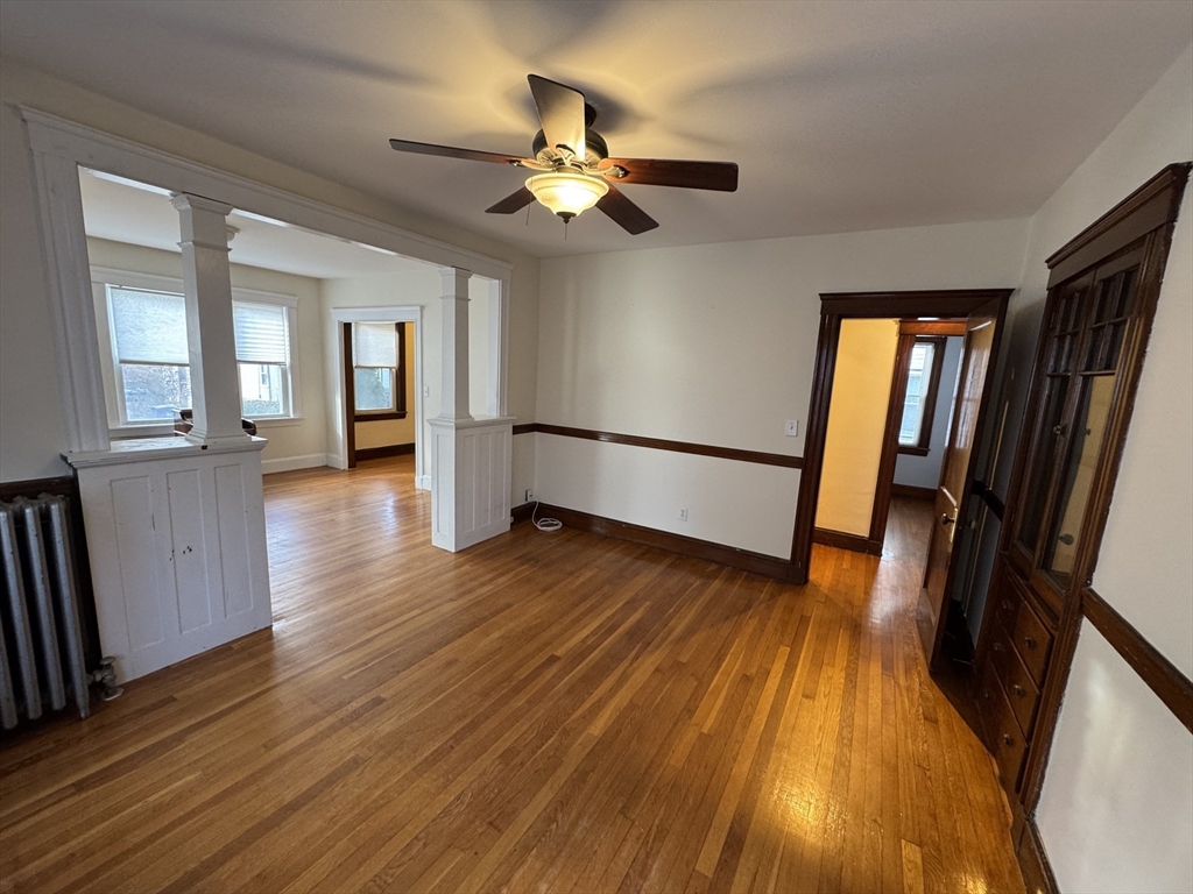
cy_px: 447
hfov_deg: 102.1
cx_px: 596
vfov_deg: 85.7
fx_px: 482
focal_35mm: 14
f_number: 2.2
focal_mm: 2.22
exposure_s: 1/60
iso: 200
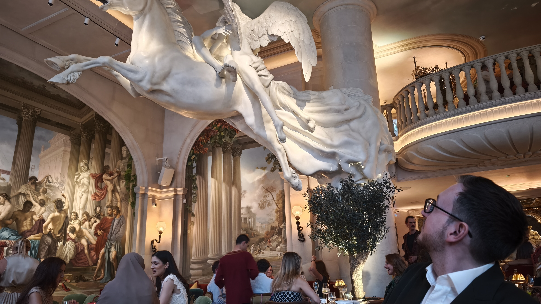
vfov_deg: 44.4
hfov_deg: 71.9
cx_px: 277
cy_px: 161
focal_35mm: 26
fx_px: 373
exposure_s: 1/25
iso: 1600
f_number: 1.6
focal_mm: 6.57
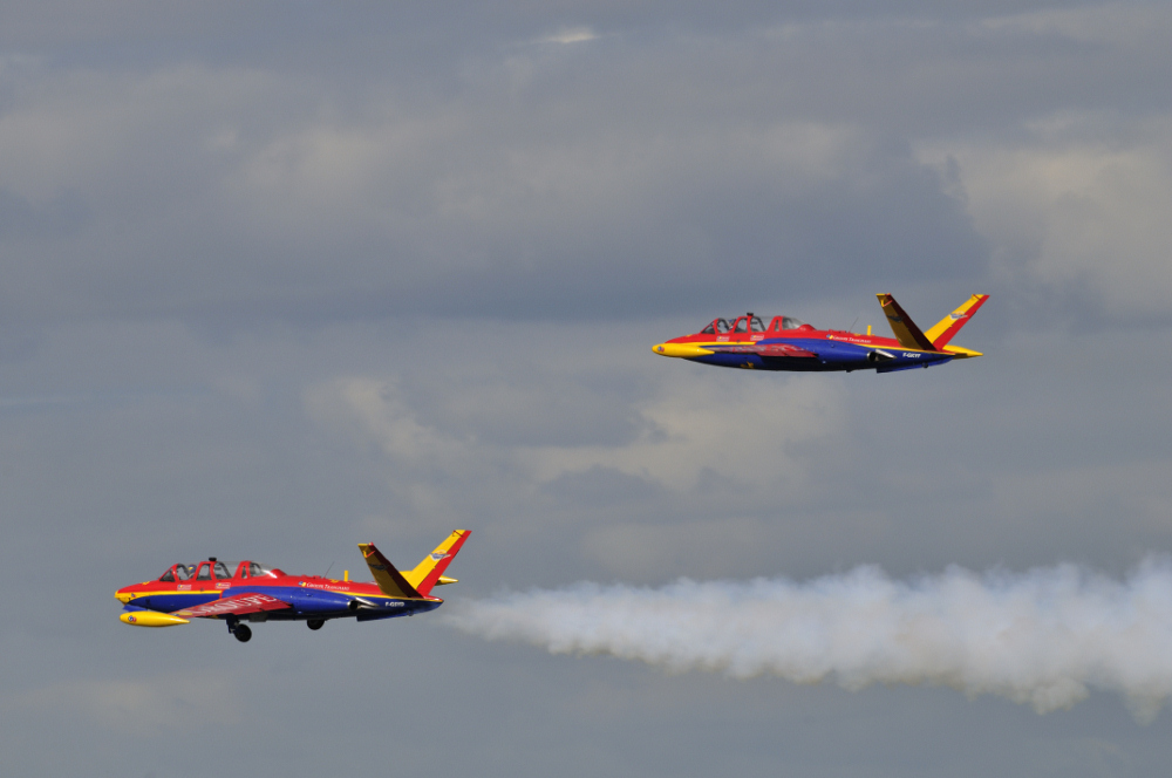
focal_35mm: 420
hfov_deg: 4.9
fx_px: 13655
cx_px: 586
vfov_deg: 3.3
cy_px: 389
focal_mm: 280
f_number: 11
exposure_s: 1/500
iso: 200
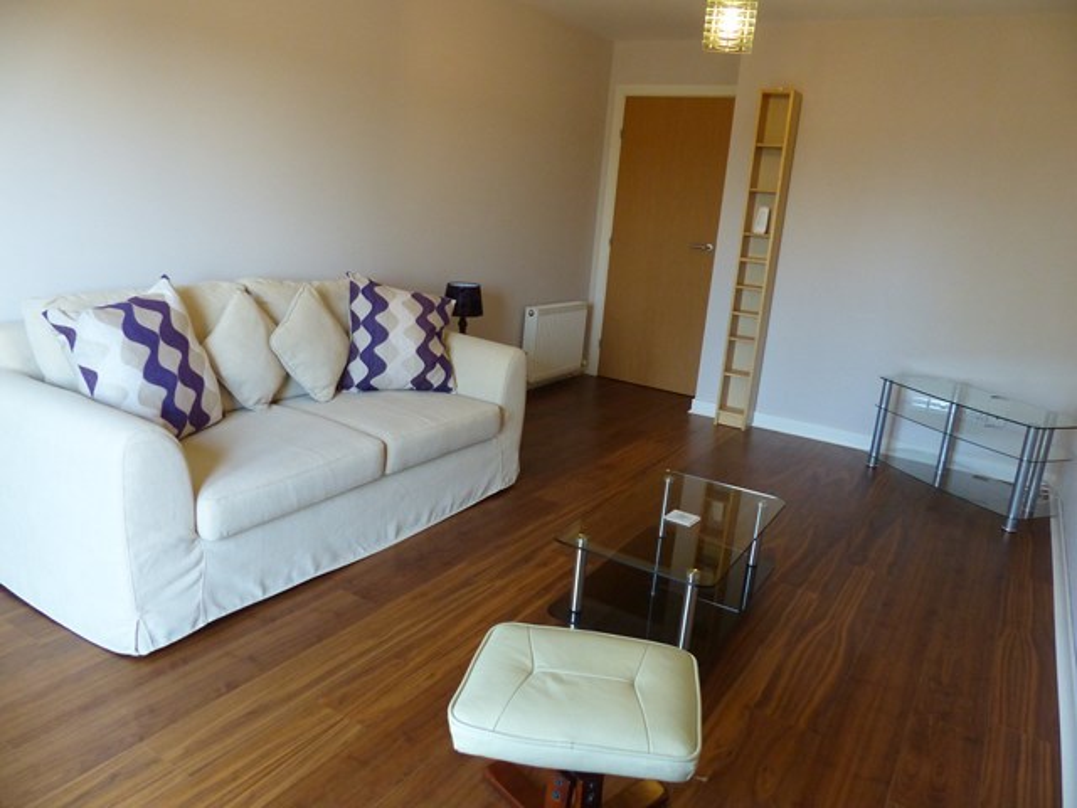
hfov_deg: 69.4
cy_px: 404
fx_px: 778
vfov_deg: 54.9
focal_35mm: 25
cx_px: 538
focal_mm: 4.5
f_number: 2.8
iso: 400
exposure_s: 1/50
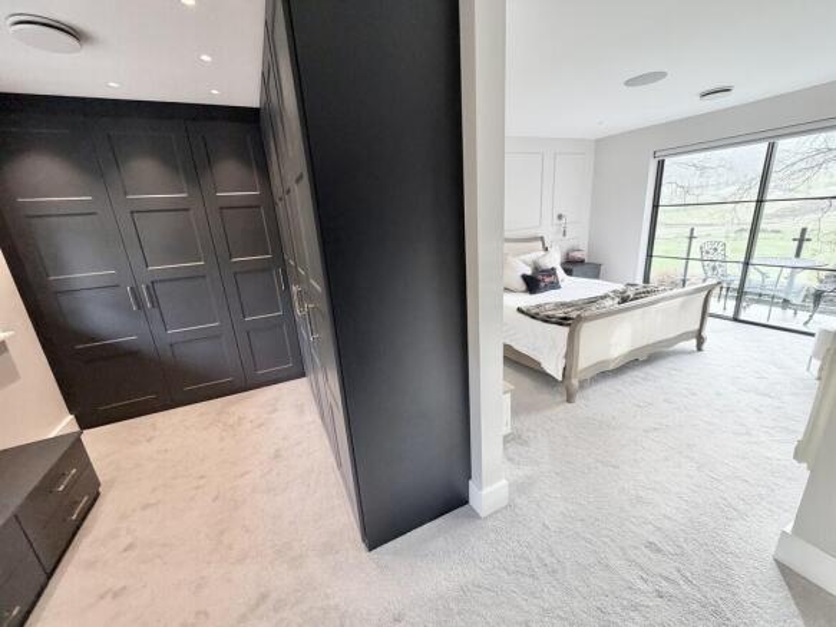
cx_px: 418
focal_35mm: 14
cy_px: 314
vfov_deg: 85.7
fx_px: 338
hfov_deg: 102.1
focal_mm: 2.22
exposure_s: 1/100
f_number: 2.2
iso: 160
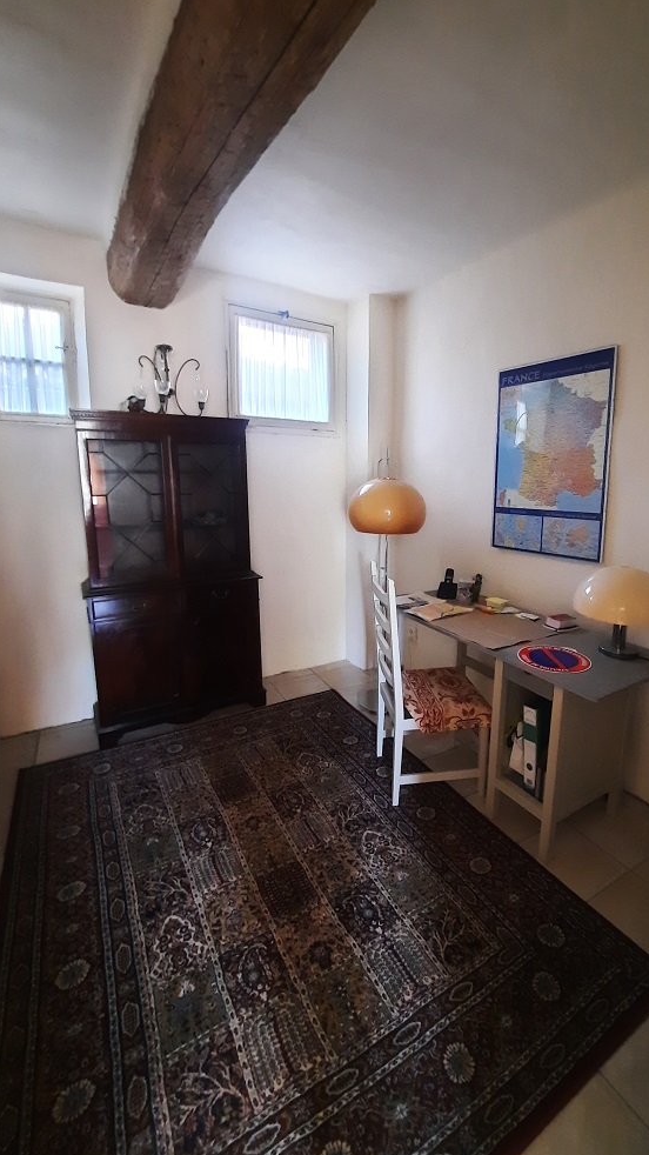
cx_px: 414
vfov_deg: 102.9
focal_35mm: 15
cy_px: 552
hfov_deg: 69.1
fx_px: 459
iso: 500
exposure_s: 1/25
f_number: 2.2
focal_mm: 1.74
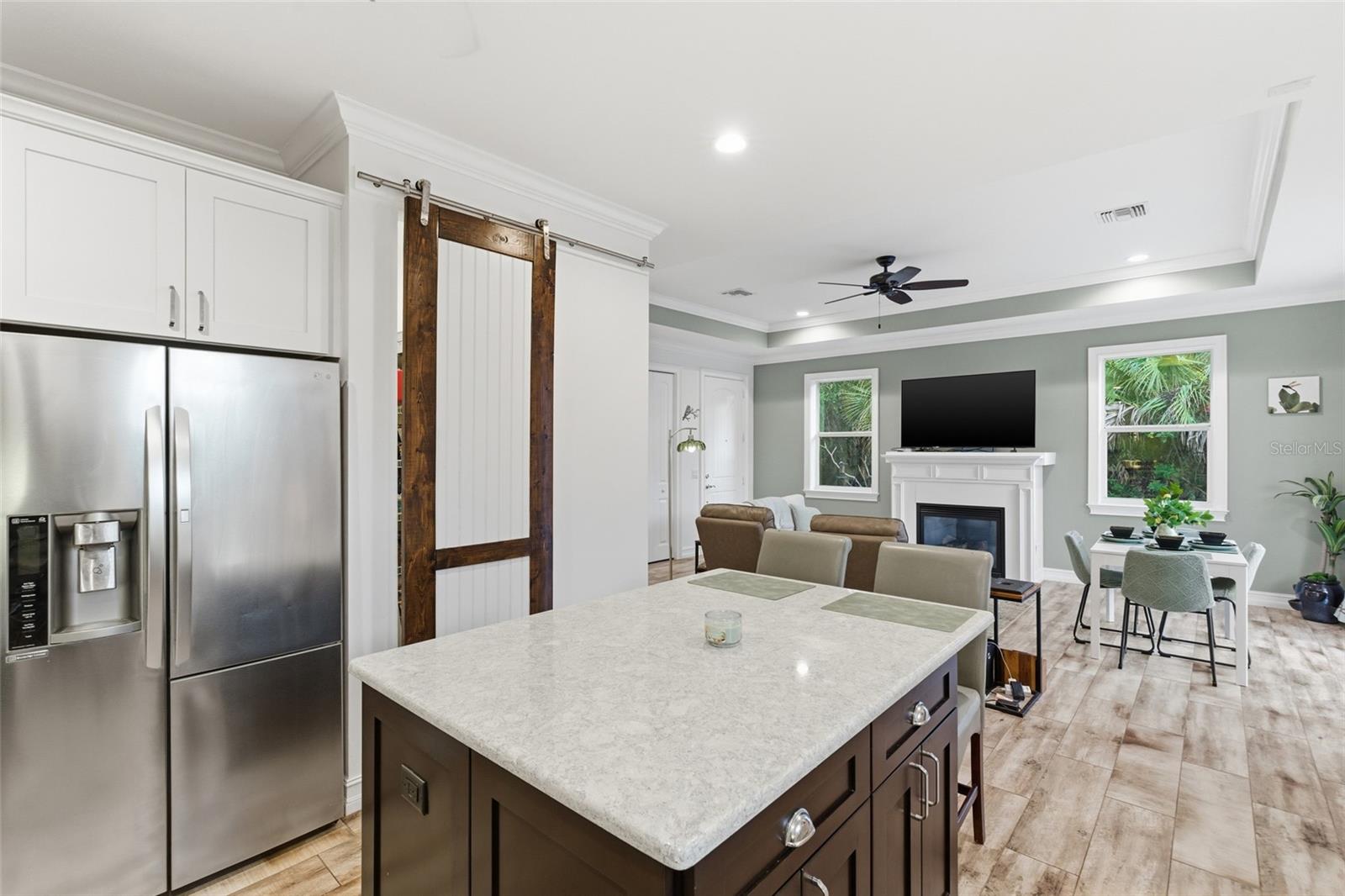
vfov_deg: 73.7
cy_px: 448
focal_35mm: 16
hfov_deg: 96.7
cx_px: 672
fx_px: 598
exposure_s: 1/25
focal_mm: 16
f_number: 9
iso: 400
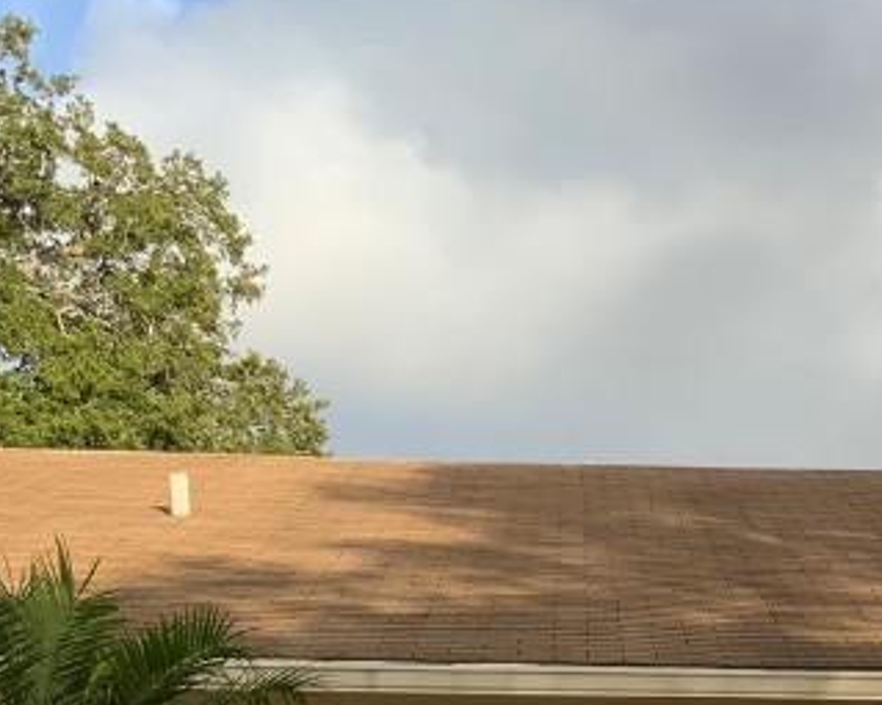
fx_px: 2375
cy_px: 865
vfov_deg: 16.2
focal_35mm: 91
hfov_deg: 20.6
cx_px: 805
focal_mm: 3
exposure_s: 1/1195
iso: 16
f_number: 1.8
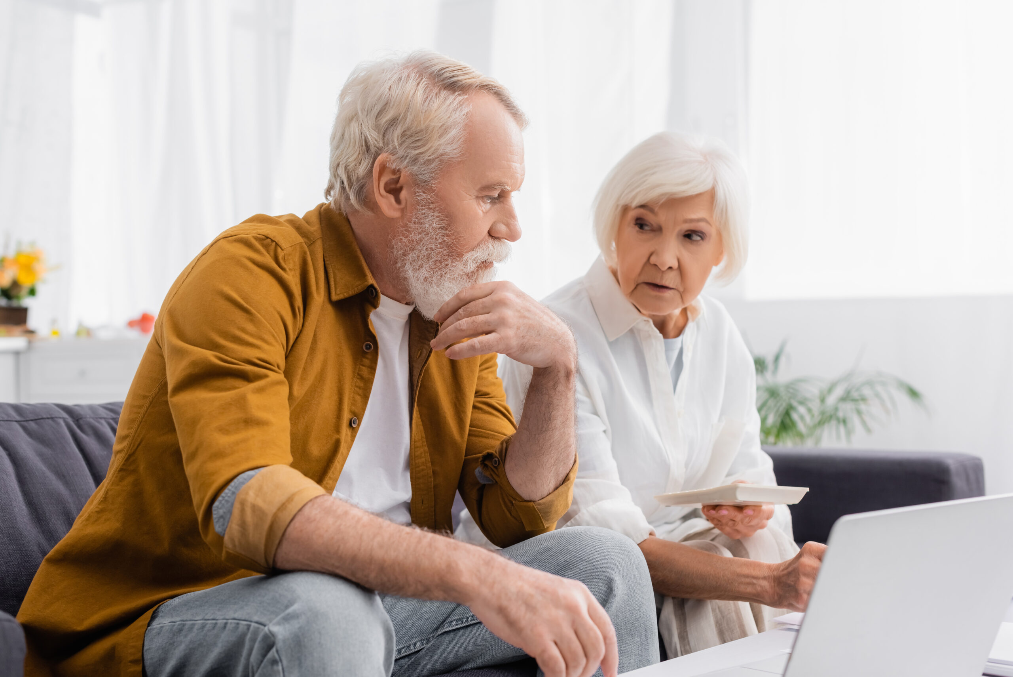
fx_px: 1407
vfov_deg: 27.0
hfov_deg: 39.6
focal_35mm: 50
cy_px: 338
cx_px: 506
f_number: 4
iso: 250
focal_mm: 50
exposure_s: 1/200
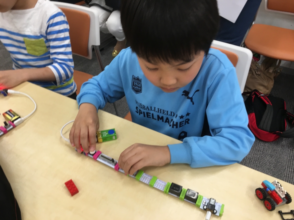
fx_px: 246
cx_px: 147
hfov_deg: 61.7
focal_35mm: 29
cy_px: 110
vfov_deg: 48.2
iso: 25
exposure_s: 1/15
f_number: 2.2
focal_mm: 4.15
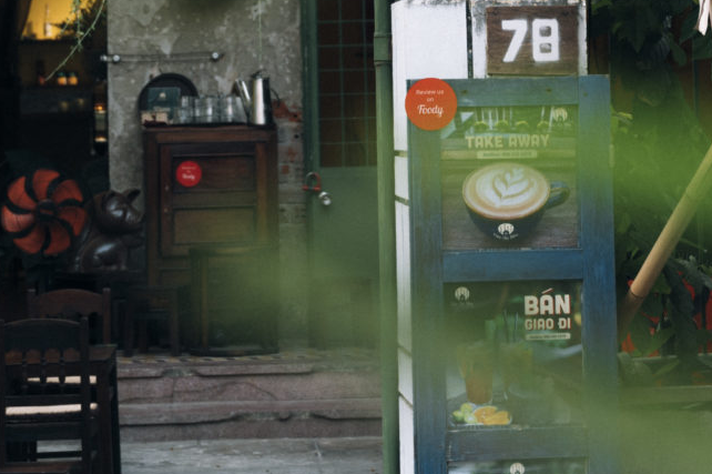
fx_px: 2964
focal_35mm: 150
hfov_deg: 13.7
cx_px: 421
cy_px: -228
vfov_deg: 8.9
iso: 320
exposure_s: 1/80
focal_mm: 47
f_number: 4
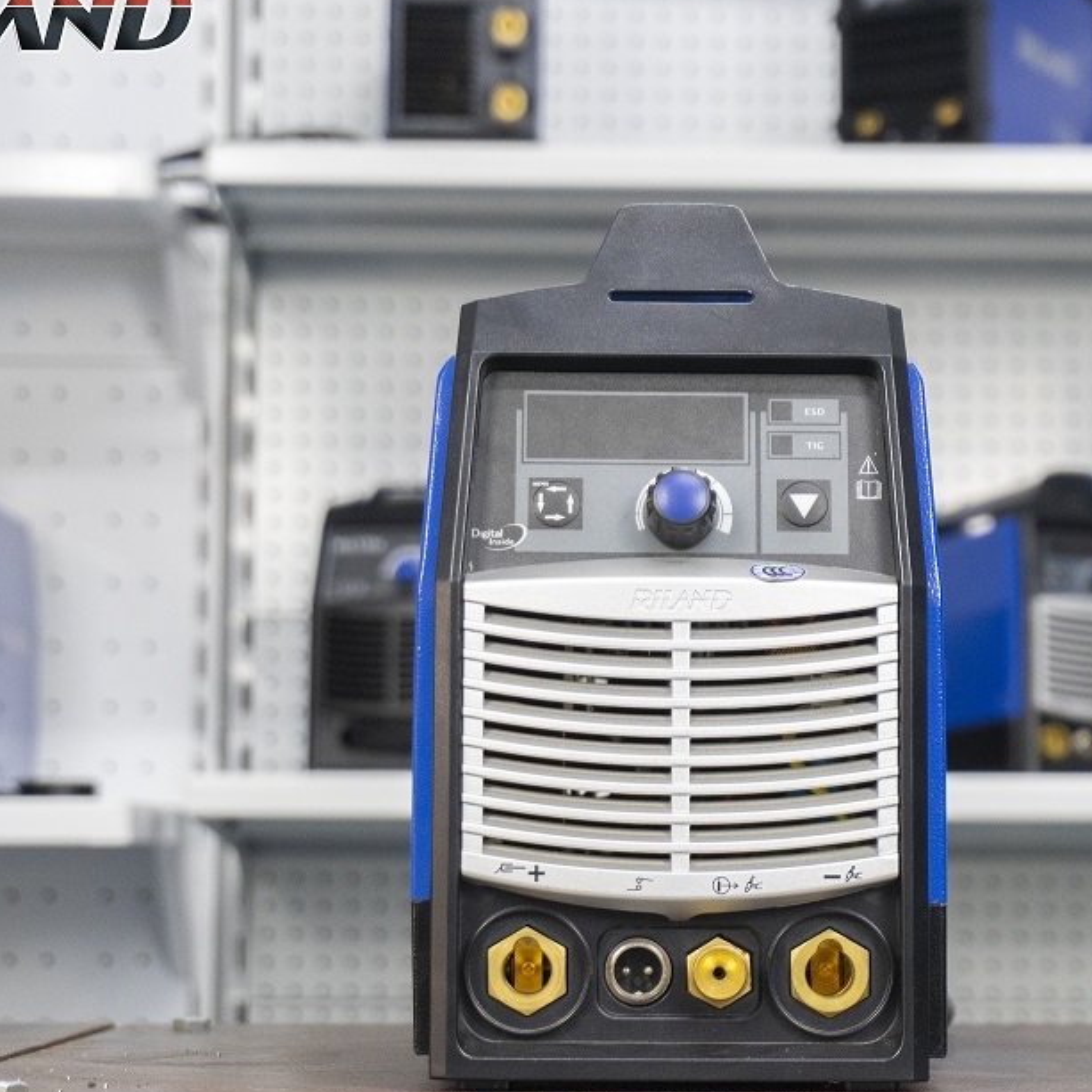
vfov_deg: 16.7
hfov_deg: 16.7
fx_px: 3712
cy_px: 542
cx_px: 684
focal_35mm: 104
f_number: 5.6
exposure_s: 1/60
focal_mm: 50
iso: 2000
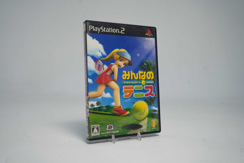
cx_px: 122
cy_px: 82
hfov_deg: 54.4
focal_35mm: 35
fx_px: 237
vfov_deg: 37.9
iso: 250
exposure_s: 1/40
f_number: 6.3
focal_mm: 35
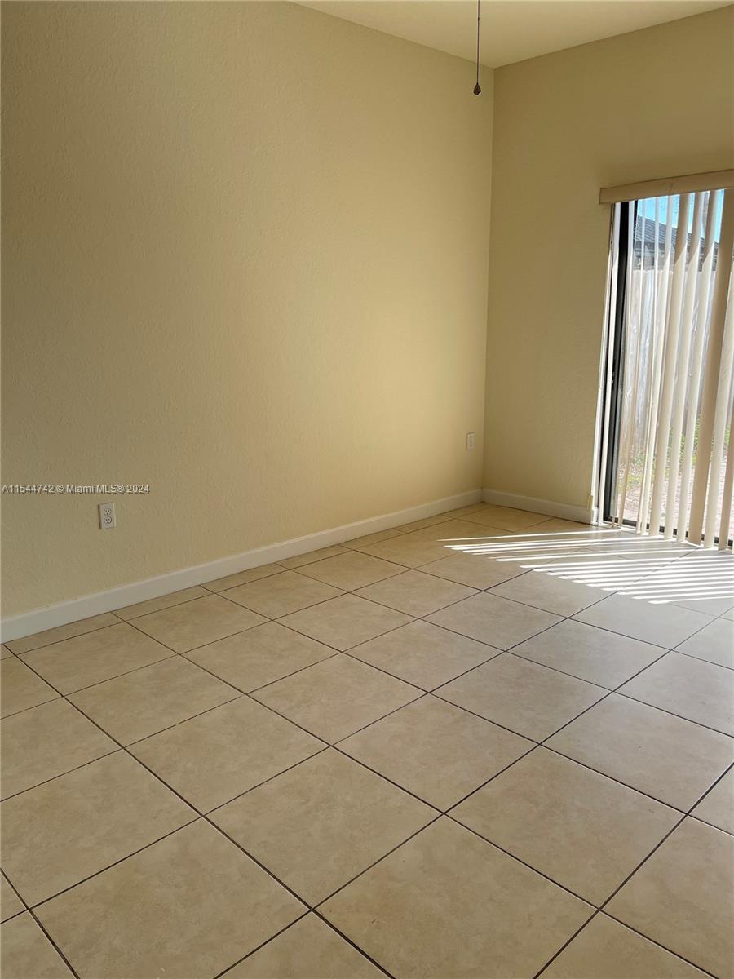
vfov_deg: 67.3
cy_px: 490
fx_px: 735
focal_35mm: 26
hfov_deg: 53.1
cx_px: 367
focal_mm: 5.1
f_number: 1.6
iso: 50
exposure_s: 1/561
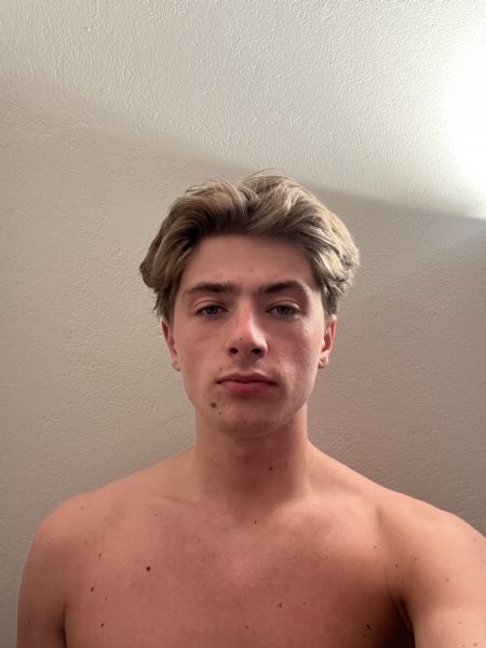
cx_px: 243
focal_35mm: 30
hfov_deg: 46.8
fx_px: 562
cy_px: 324
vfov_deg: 60.0
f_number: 2.2
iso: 400
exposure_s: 1/33
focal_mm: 2.71
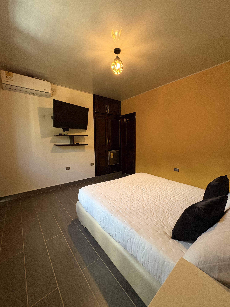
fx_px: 124
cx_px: 115
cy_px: 154
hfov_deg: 85.7
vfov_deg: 102.1
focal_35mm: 14
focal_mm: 2.22
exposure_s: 1/60
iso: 400
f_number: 2.2
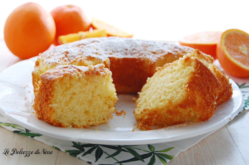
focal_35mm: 75
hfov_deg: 27.0
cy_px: 82
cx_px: 124
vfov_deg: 18.2
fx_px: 518
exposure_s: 1/40
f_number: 5.6
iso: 800
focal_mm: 50
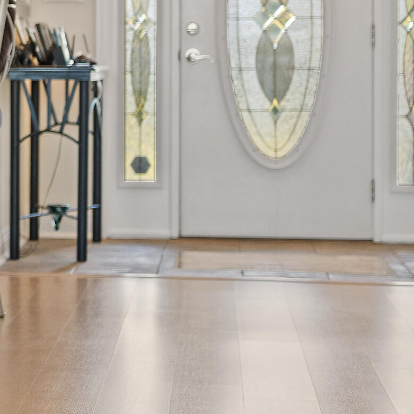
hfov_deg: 10.2
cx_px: -371
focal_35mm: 160
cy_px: 82
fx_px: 2169
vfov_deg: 10.9
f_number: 2.8
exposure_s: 1/80
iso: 800
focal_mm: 49.1
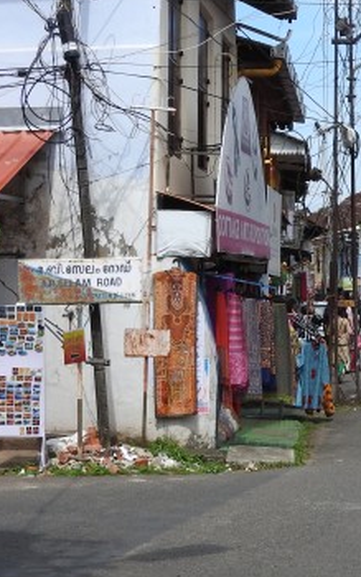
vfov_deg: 21.4
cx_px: 414
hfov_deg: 13.2
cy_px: 269
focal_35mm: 97
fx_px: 1526
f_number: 3.8
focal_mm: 7.2
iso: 100
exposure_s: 1/800
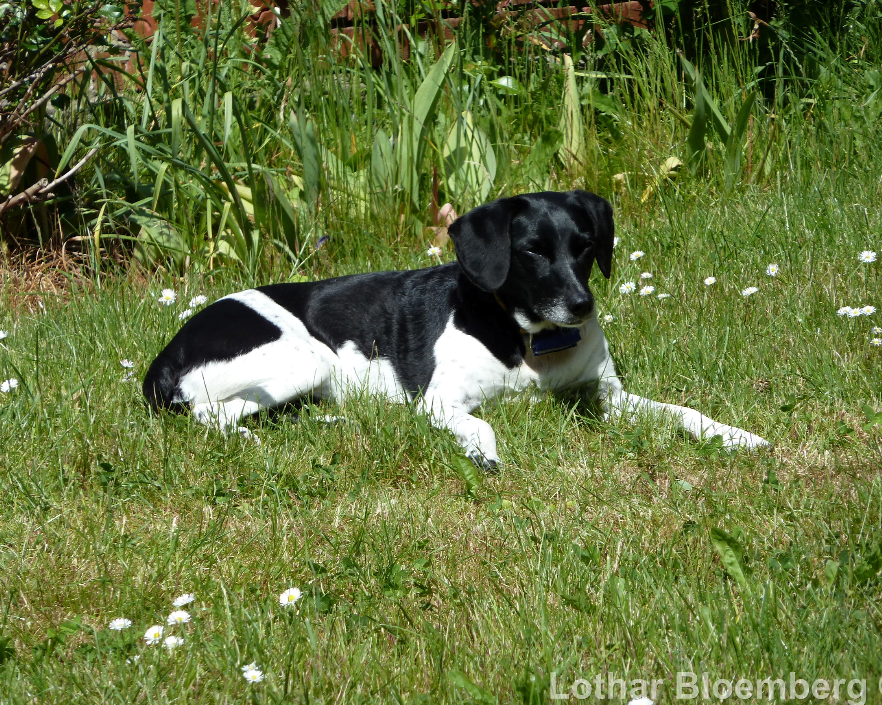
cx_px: 434
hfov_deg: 7.6
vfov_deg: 6.1
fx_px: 6604
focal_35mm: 253
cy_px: 353
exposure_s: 1/400
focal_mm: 39.7
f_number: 4.7
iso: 80
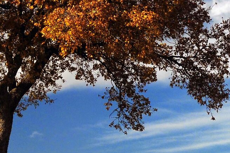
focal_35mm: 192
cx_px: 101
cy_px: -1
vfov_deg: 7.1
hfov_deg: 10.7
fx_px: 1224
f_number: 5.6
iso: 200
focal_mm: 35
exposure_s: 1/800
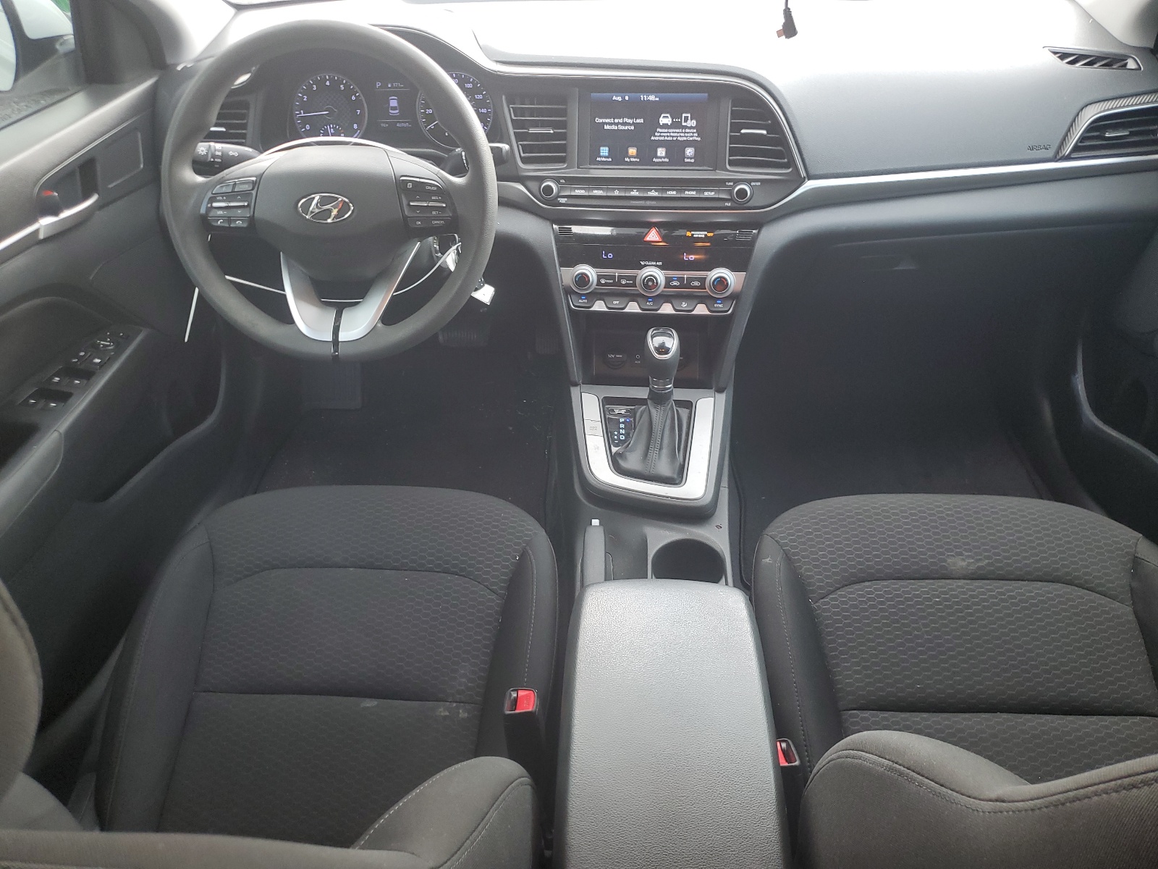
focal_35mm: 26
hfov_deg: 67.3
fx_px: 870
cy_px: 434
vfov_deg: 53.1
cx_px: 579
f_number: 1.5
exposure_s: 1/60.2
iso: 62
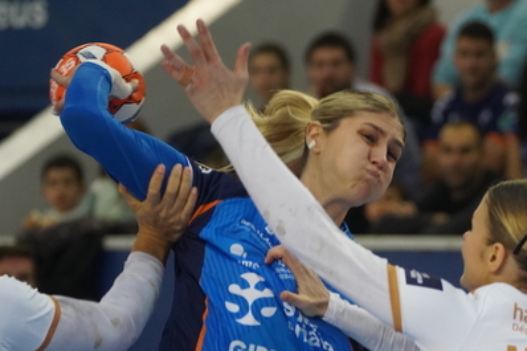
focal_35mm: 445
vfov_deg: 3.1
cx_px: 420
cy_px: 277
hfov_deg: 4.6
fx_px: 6511
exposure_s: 1/1000
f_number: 5.6
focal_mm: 244
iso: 6400
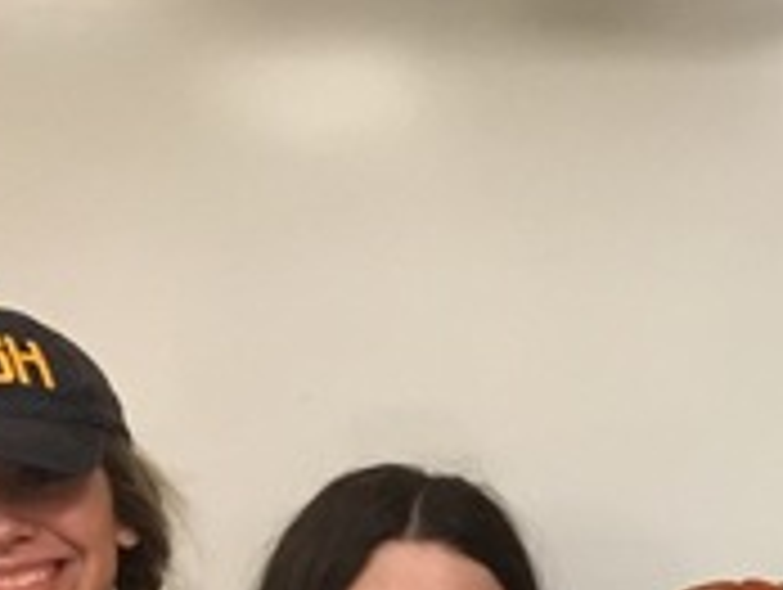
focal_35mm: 120
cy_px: 1054
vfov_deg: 11.5
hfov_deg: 14.9
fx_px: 2718
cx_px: 1264
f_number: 2.2
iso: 200
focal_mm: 4.15
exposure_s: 1/20
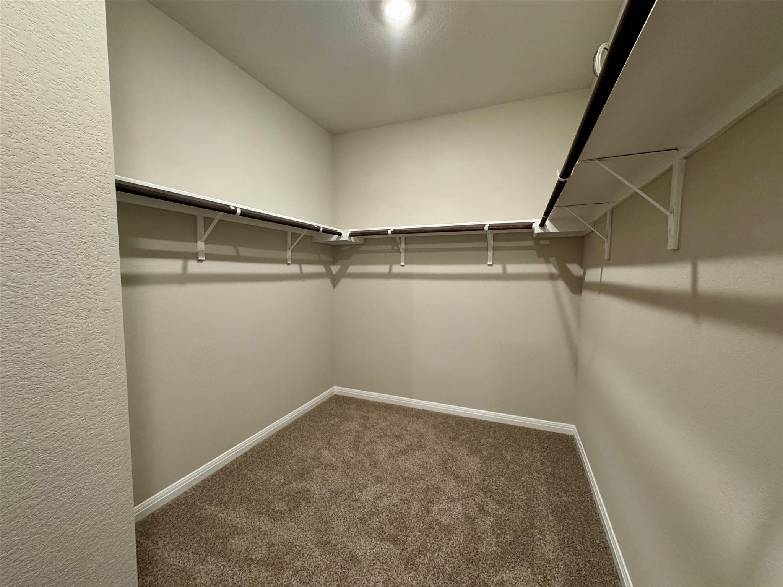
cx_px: 392
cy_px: 294
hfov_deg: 102.1
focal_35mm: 14
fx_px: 317
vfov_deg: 85.7
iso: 320
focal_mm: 2.22
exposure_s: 1/60
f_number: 2.2
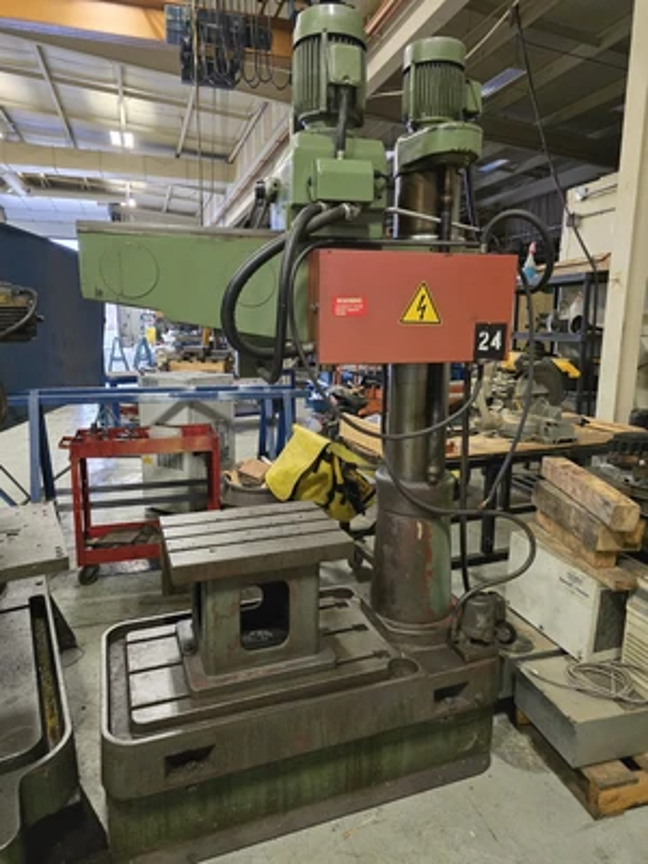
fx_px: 574
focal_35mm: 23
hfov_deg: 58.9
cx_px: 324
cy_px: 432
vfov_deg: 73.9
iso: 1000
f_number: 1.7
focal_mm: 6.3
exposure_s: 1/120
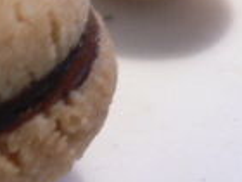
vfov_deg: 11.6
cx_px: -54
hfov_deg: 15.2
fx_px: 874
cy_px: -44
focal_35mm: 125
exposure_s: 1/8
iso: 100
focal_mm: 5.8
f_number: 2.8
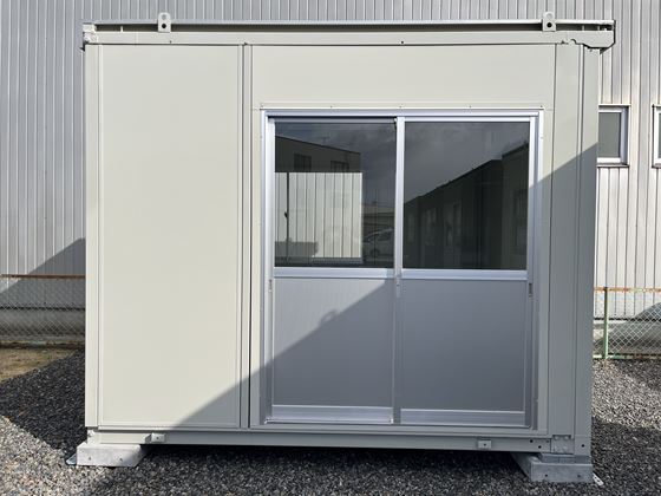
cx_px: 330
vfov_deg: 53.1
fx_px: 496
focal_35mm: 26
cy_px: 248
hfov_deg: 67.3
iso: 50
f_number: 1.6
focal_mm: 5.1
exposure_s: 1/4149
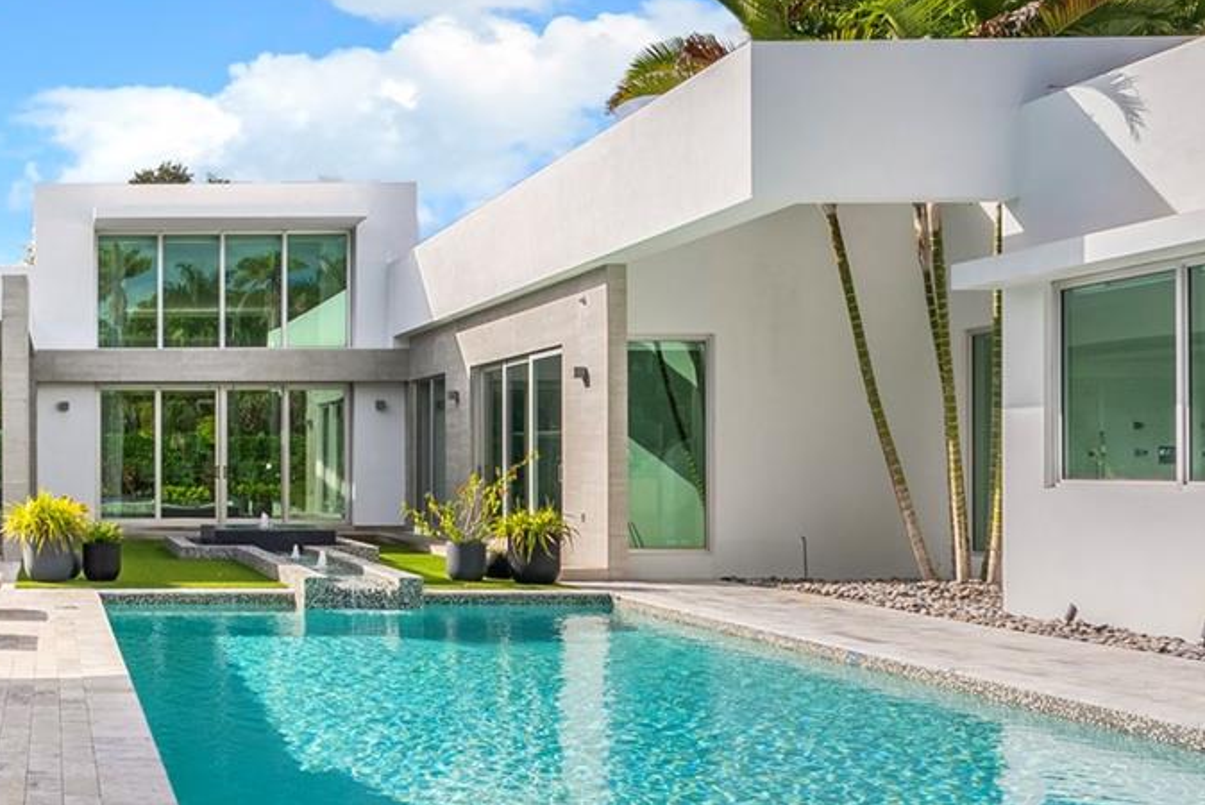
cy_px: 476
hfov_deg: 44.2
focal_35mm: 38
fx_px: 1272
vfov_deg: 35.0
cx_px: 38
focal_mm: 16
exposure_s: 1/640
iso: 200
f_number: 8
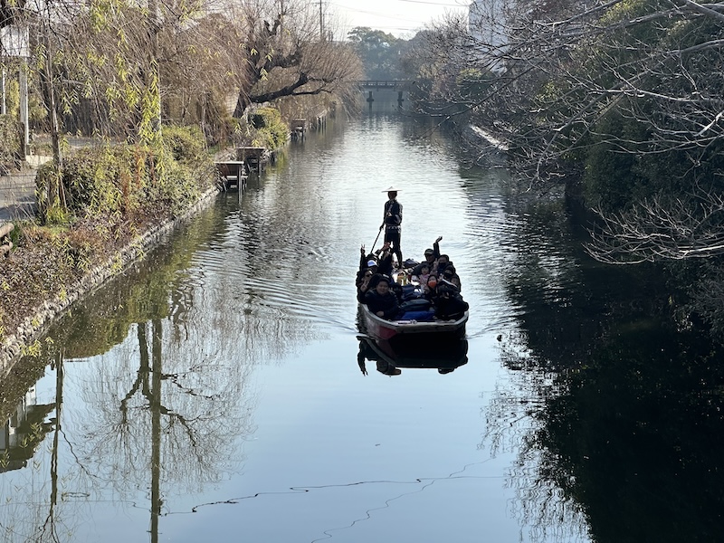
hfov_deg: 25.3
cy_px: 272
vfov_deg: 19.1
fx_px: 1610
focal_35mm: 77
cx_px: 362
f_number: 2.8
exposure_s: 1/558
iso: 32
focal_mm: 9
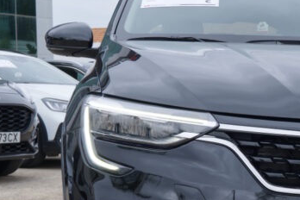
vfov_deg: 14.1
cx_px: 329
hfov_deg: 20.1
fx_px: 808
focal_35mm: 97
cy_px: 145
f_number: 8
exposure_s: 1/125
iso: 160
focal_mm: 22.1
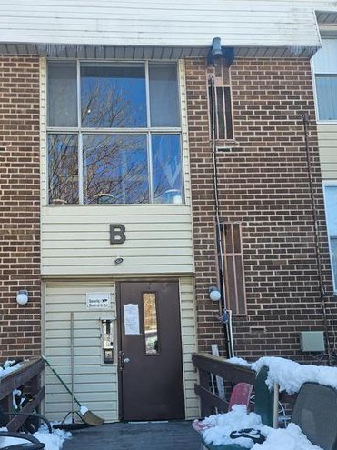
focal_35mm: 31
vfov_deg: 57.4
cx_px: 119
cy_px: 289
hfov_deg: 44.9
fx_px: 403
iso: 25
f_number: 1.8
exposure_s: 1/253
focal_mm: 5.4
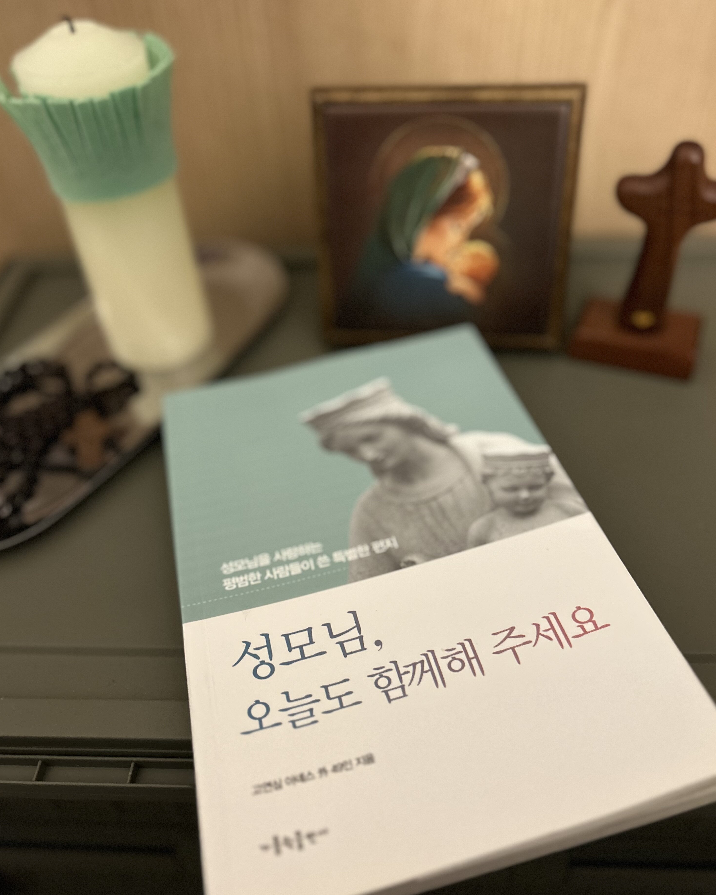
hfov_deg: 51.5
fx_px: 742
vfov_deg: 62.2
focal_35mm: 28
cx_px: 358
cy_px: 430
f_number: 1.5
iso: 640
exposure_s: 1/30
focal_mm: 5.7
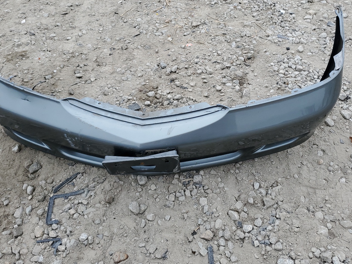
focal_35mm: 33
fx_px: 335
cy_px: 118
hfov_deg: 55.4
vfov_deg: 42.9
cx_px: 173
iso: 50
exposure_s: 1/769
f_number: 1.5
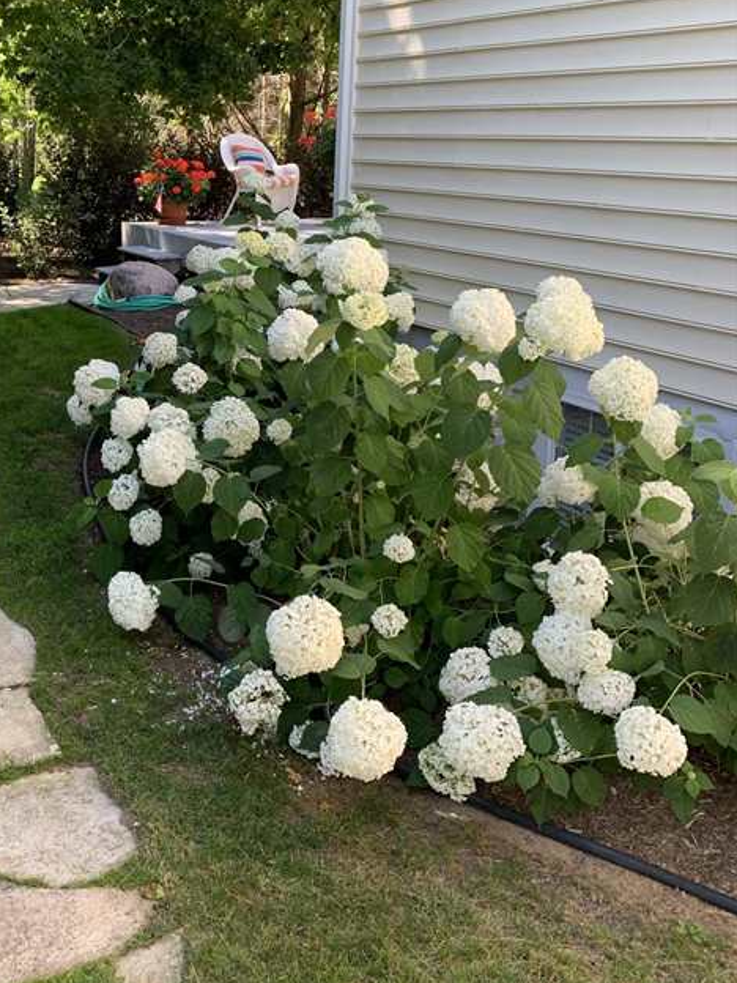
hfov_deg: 35.1
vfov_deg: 46.0
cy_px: 320
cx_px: 175
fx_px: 1136
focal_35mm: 40
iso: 25
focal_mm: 4.25
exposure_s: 1/138
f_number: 1.8
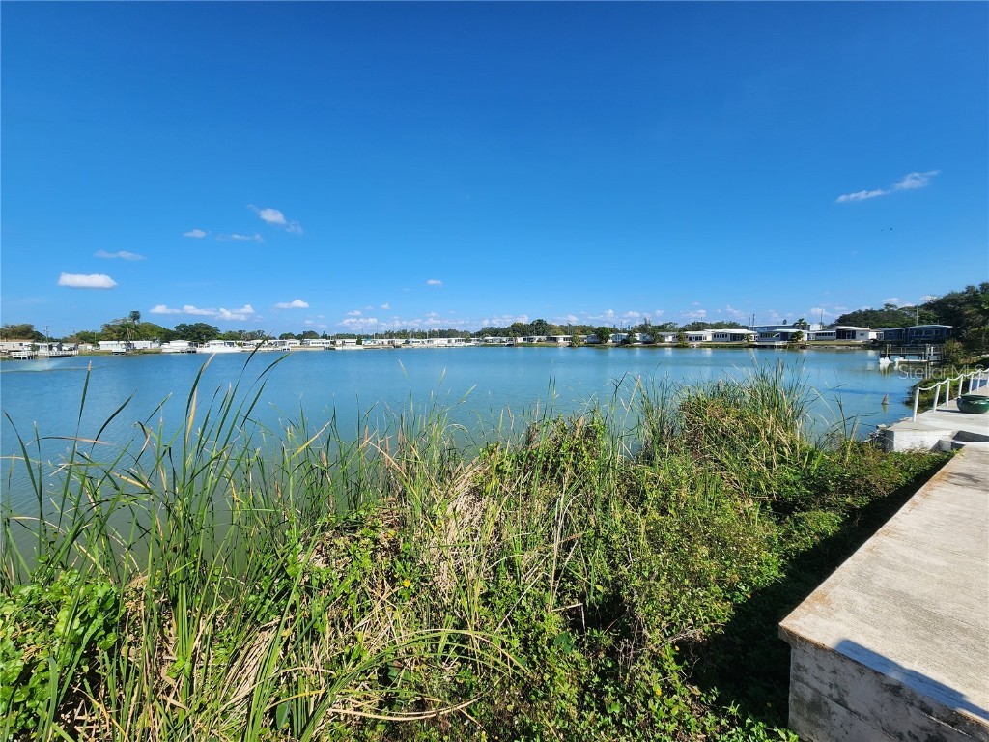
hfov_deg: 106.2
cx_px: 494
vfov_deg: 89.9
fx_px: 371
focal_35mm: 13
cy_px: 371
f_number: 2.2
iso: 50
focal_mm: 2.2
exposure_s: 1/2163
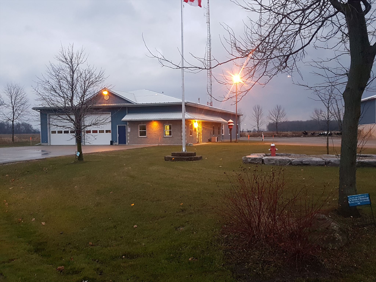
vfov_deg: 53.1
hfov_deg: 67.3
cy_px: 141
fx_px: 282
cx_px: 188
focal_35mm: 26
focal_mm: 4.2
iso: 250
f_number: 1.7
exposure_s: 1/17
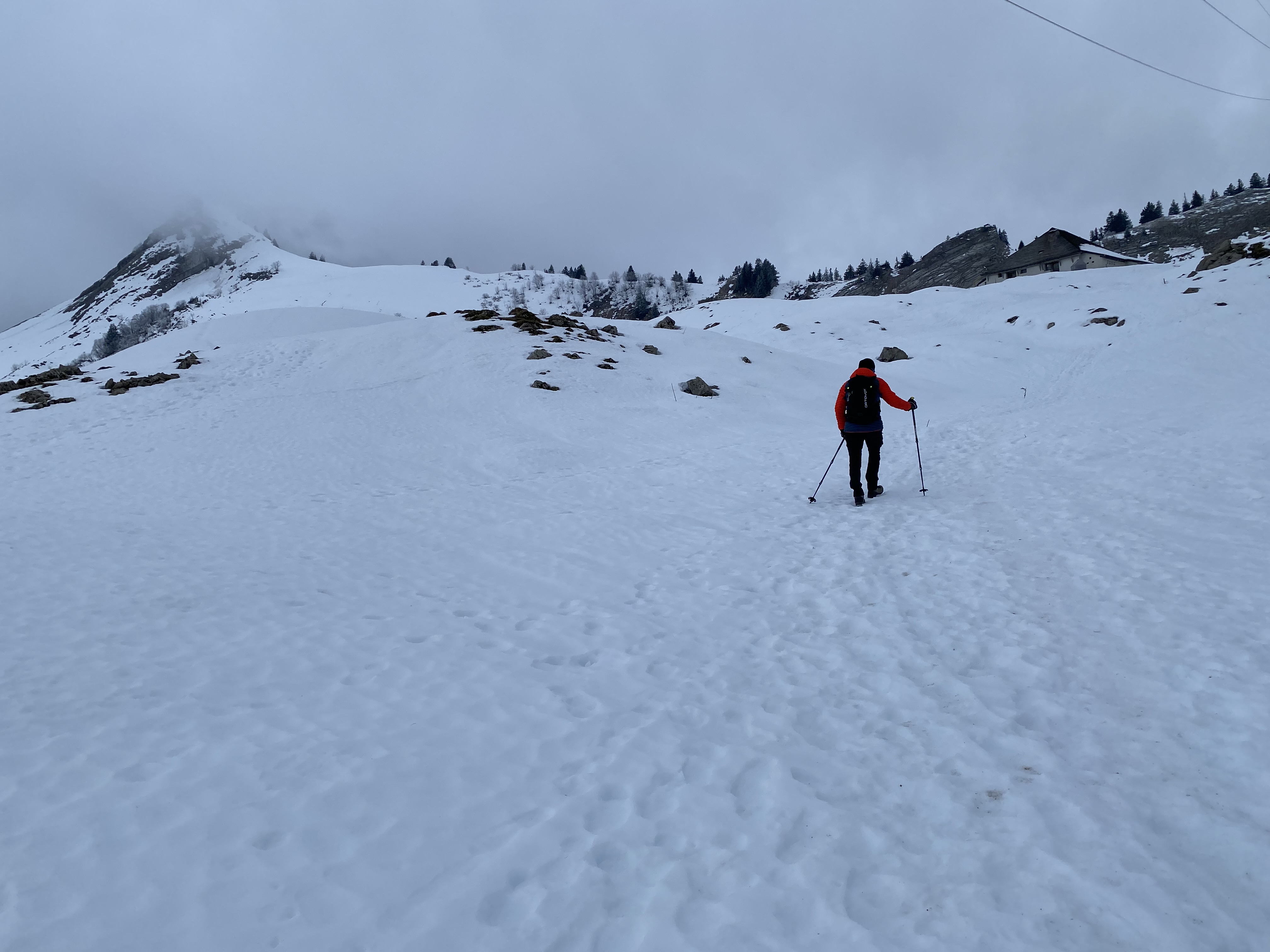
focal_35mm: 26
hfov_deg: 67.3
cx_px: 635
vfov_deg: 53.1
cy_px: 476
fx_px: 954
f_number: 1.8
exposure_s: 1/2222
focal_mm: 4.25
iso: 32
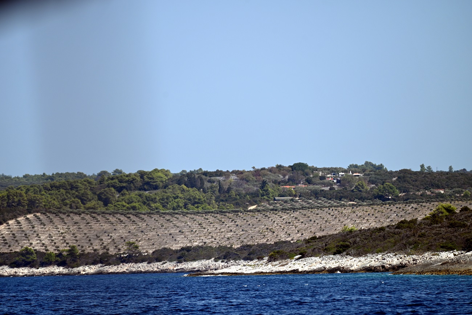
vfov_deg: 5.5
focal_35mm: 250
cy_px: 158
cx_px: 236
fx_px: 3278
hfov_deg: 8.2
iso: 125
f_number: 5.6
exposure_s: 1/1000
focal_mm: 250
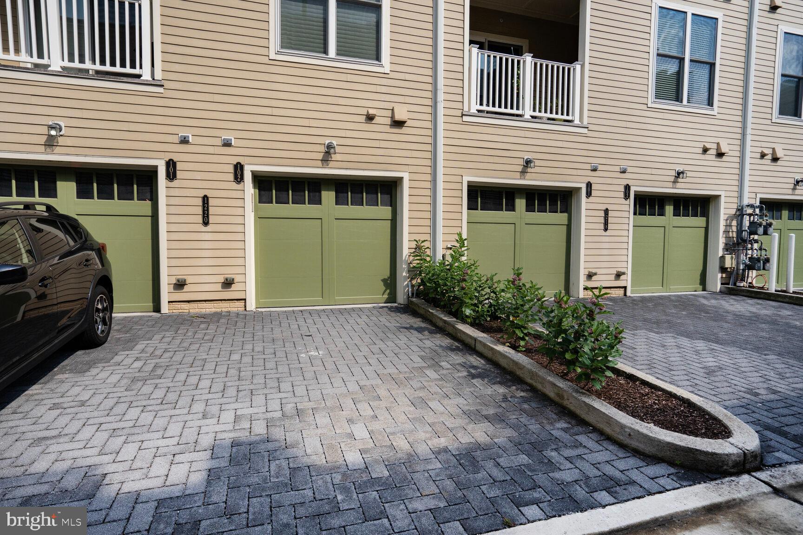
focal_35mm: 19
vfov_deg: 64.6
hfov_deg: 86.9
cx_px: 402
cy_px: 268
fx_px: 424
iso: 500
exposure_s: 1/1250
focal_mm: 19
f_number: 8
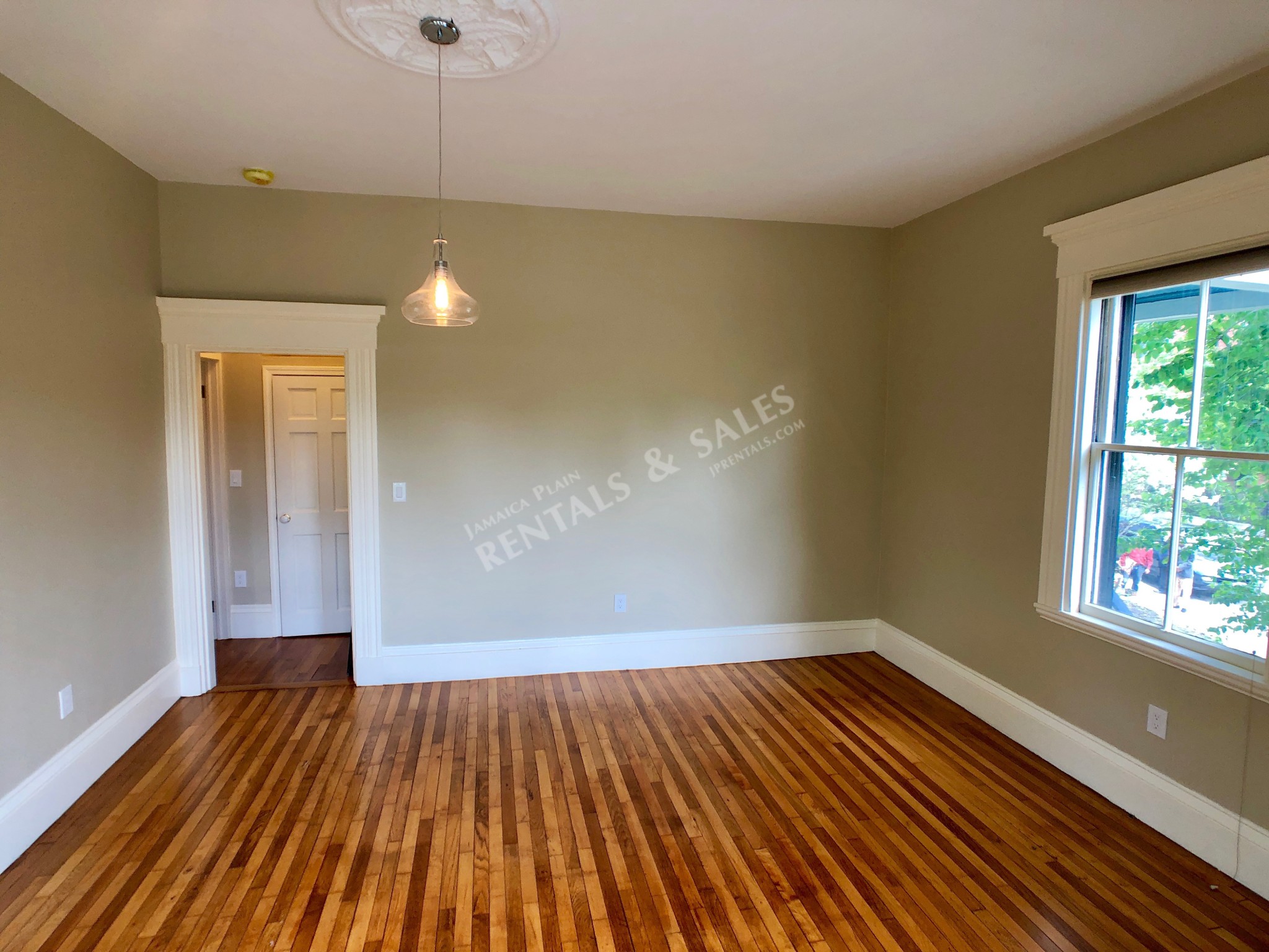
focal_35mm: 28
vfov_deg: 49.7
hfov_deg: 63.4
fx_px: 1026
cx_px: 634
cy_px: 476
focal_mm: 3.99
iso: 32
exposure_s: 1/60
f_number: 1.8
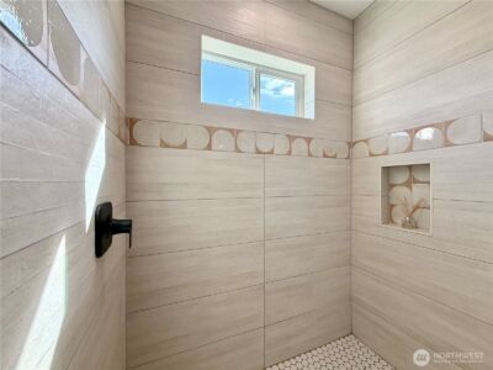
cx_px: 246
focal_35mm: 14
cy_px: 185
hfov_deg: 102.1
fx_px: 199
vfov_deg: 85.7
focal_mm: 2.22
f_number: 2.2
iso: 64
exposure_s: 1/161
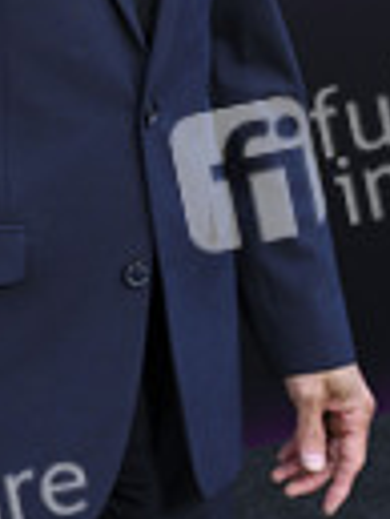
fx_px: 3074
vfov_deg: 9.6
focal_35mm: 205
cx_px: 12
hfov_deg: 7.2
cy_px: -44
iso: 1600
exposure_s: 1/320
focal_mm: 69
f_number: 5.6
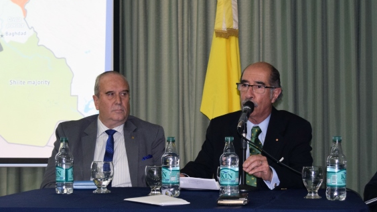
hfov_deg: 25.6
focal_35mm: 83
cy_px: 137
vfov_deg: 14.5
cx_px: 189
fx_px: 829
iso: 800
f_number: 4.5
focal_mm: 29
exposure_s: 1/80
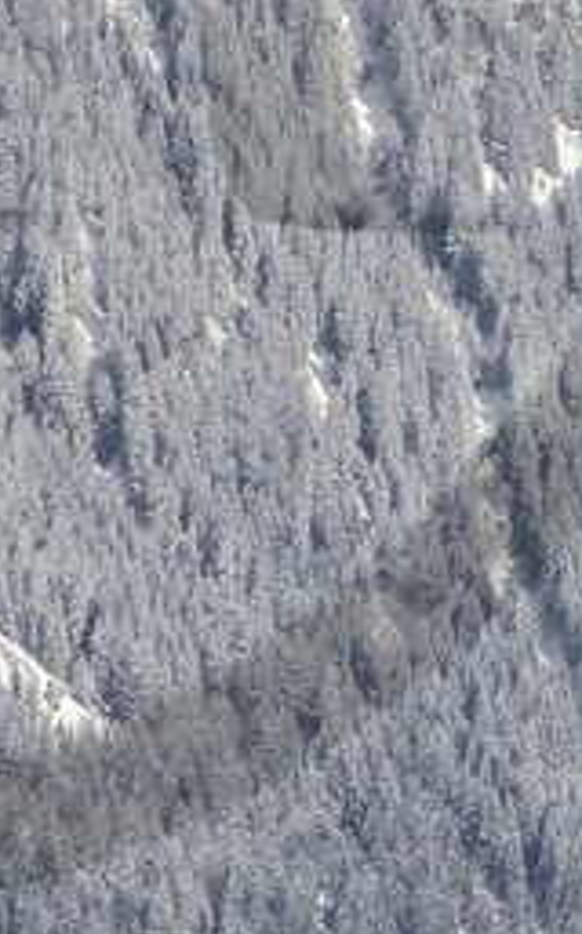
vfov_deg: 3.0
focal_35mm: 711
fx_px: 18095
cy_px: -211
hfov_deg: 1.8
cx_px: -286
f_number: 9
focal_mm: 112
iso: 200
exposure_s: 1/800
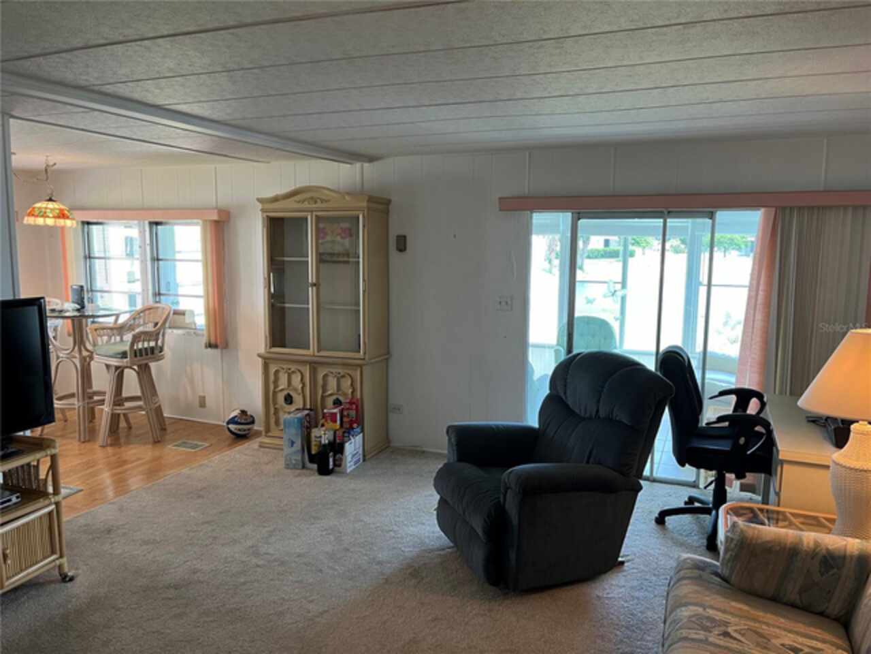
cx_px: 436
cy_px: 327
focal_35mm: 26
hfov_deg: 67.3
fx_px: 654
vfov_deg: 53.1
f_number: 1.6
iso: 80
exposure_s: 1/60
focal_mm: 5.1
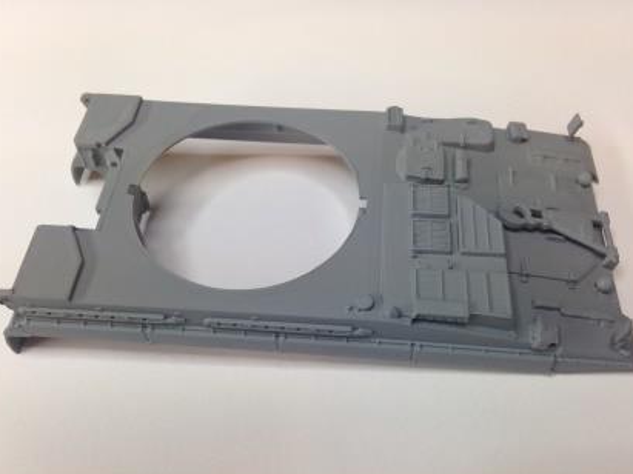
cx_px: 310
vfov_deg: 39.6
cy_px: 257
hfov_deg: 51.4
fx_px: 658
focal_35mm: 36
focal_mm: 4.12
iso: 64
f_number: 2.4
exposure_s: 1/120
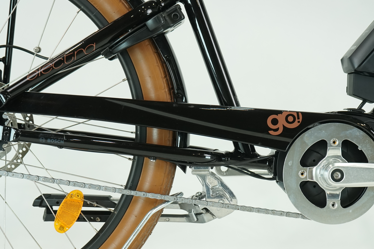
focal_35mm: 75
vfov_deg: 18.1
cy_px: 174
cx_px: 193
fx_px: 779
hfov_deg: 27.0
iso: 1600
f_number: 5.6
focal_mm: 52
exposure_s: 1/200
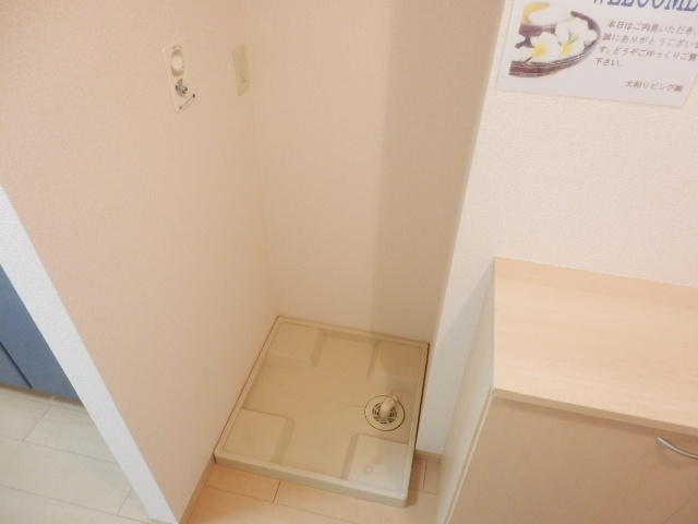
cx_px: 349
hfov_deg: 71.6
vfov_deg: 56.8
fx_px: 484
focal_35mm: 24
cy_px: 262
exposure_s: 1/20
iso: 800
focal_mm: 4.2
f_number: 3
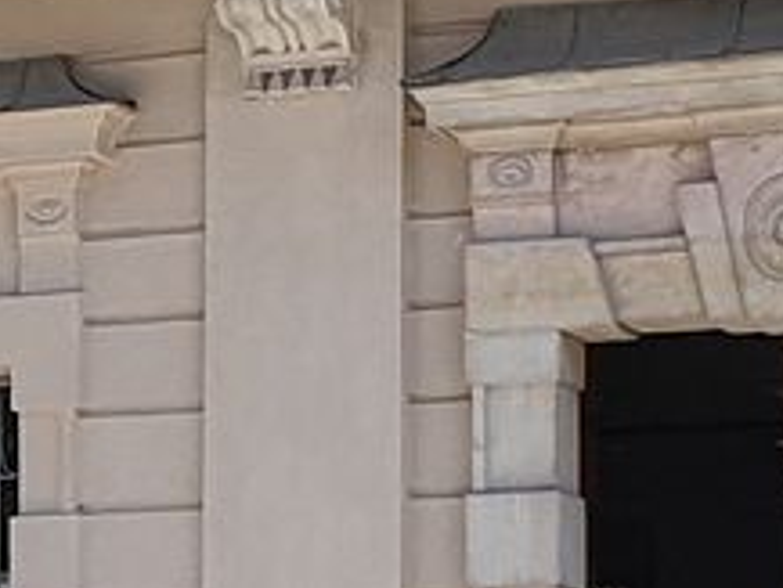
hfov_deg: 9.8
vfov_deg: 7.6
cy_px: 783
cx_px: -581
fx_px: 4345
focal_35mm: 192
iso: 50
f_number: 2.4
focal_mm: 4.32
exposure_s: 1/802
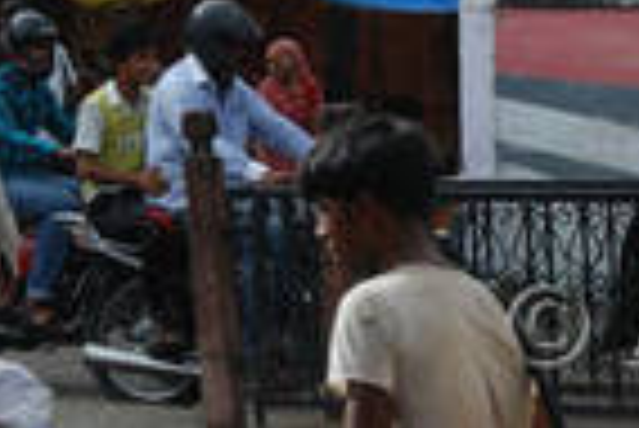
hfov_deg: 8.7
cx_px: -18
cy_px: -622
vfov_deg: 5.6
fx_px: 4193
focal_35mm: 236
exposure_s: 1/160
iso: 100
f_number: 7.1
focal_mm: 32
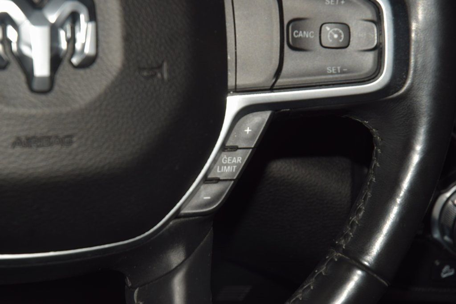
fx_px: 1330
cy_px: 152
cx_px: 228
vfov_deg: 13.0
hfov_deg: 19.5
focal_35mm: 105
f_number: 8
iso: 100
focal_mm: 70
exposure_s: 1/125
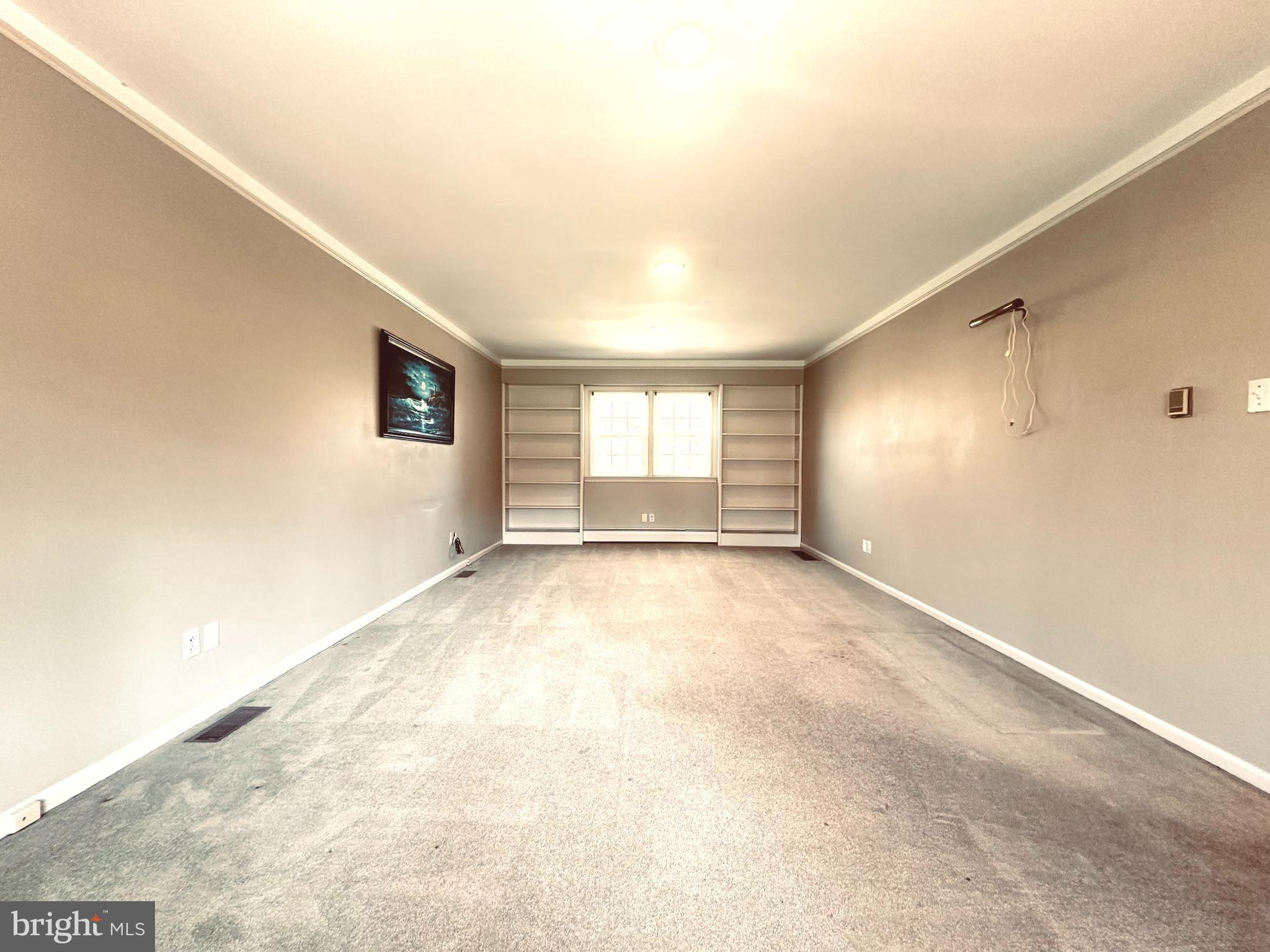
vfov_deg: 85.7
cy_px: 476
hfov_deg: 102.1
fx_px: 514
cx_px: 635
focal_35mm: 14
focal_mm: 2.22
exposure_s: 1/60
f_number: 2.2
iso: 250
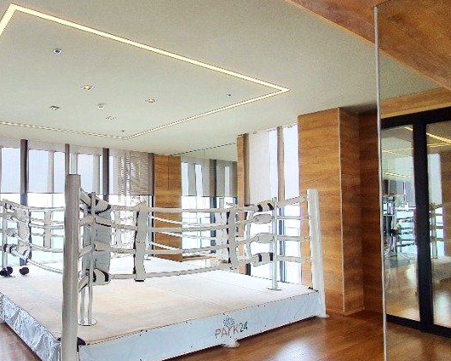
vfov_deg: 58.7
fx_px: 320
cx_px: 95
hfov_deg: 64.5
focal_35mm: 24
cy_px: 191
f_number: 2.2
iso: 50
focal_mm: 1.8
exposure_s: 1/100
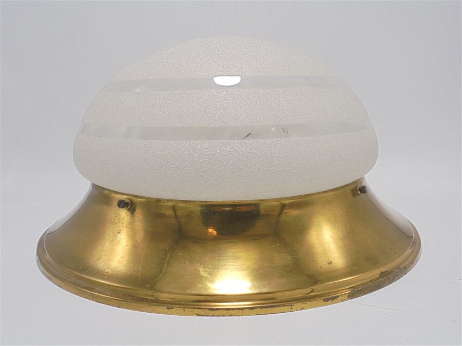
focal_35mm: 34
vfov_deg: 41.8
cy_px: 173
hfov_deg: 54.0
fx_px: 454
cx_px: 231
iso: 100
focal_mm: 6.1
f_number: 4
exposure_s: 1/60
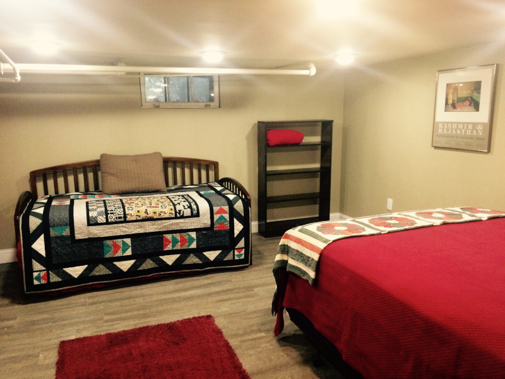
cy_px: 190
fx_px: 423
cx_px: 252
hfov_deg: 61.7
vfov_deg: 48.2
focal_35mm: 29
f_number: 2.2
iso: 320
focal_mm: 4.15
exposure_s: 1/20
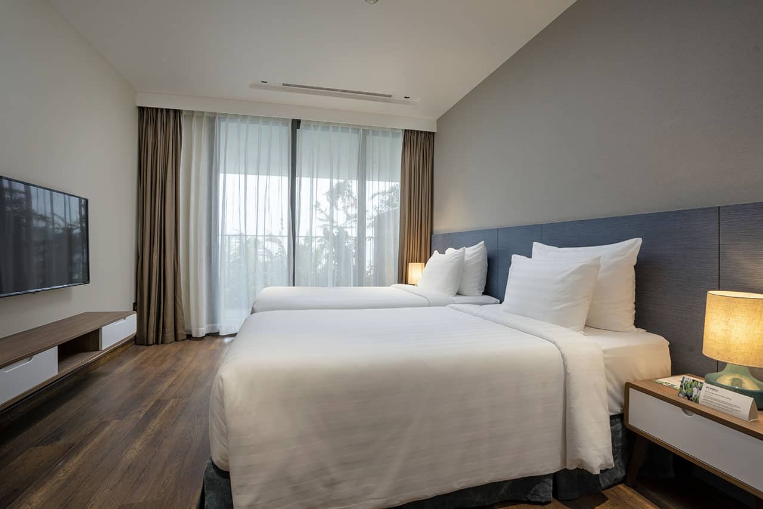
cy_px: 254
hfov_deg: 96.7
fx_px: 339
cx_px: 382
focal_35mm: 16
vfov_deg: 73.7
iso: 100
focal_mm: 16
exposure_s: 1/3
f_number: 9
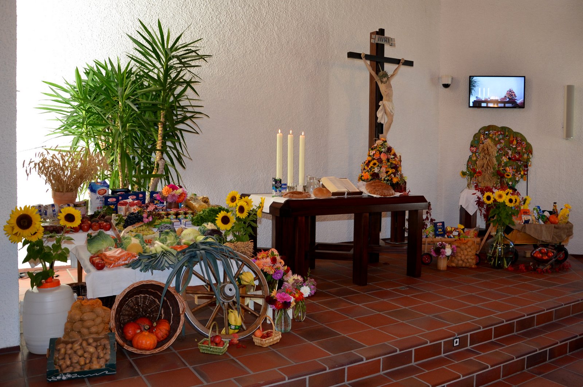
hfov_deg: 67.5
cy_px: 194
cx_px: 292
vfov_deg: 47.8
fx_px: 437
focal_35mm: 27
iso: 360
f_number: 4
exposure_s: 1/60
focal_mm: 18
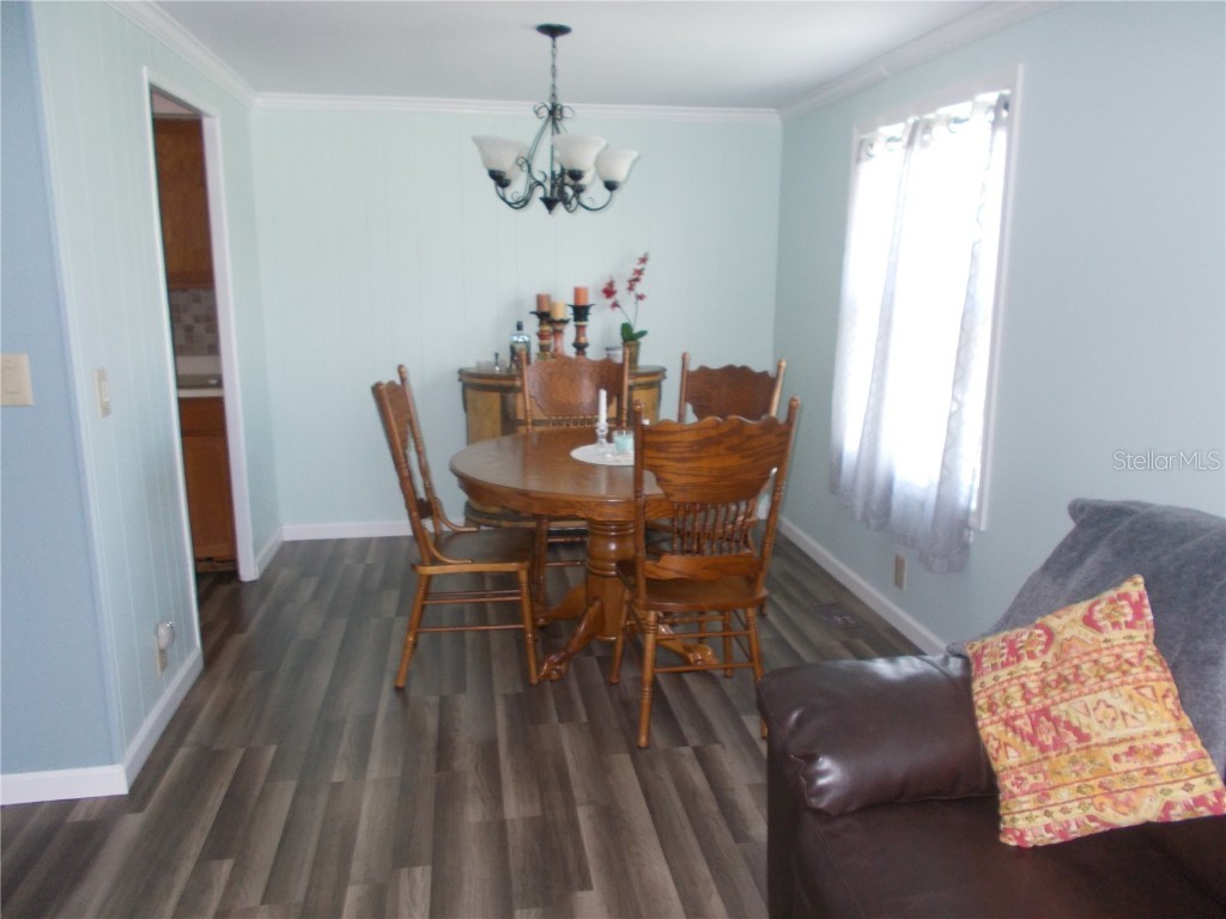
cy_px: 460
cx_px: 613
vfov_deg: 53.1
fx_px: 921
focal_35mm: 26
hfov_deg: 67.3
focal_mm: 4.6
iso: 200
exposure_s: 1/25
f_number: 3.2
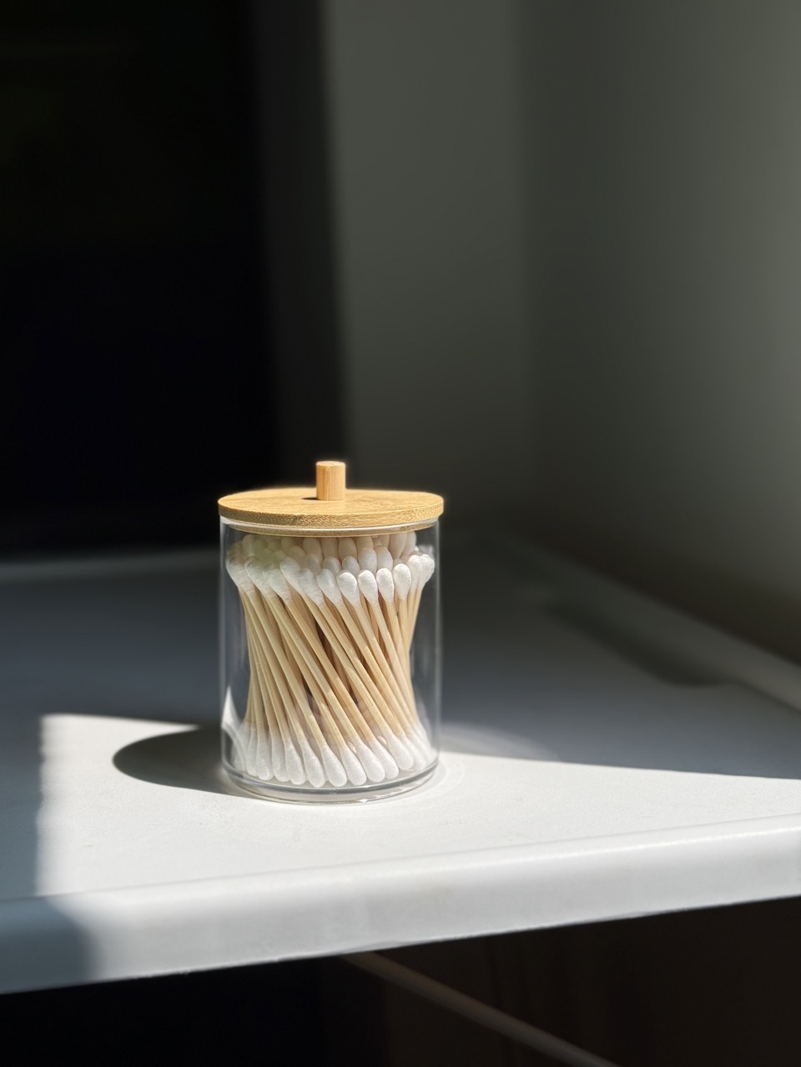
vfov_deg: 39.7
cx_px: 400
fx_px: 1481
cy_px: 534
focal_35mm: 48
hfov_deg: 30.3
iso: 64
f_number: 1.78
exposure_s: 1/7143
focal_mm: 6.76
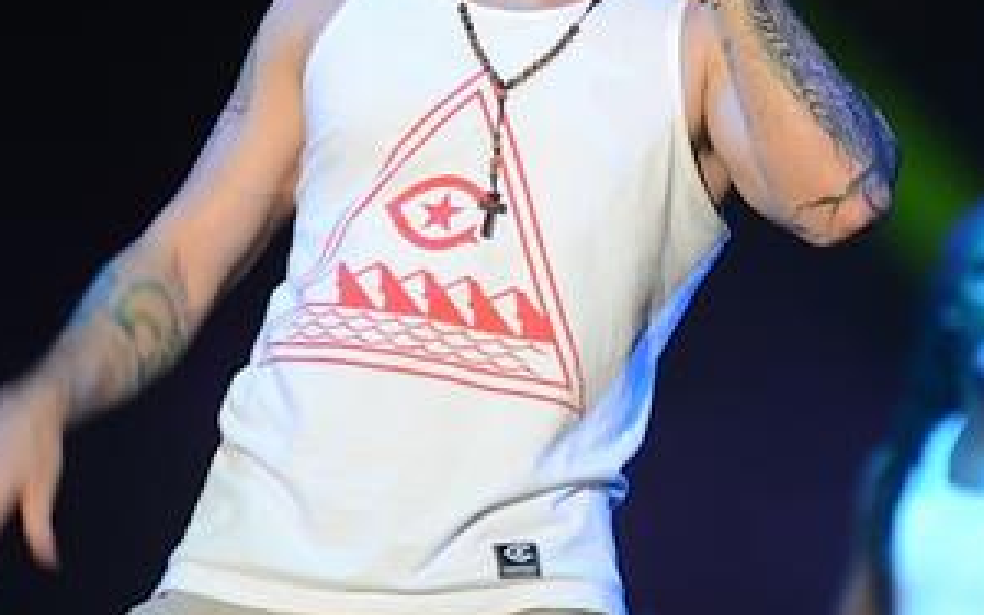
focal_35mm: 511
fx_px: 13706
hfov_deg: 4.1
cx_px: 694
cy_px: 81
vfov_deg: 2.6
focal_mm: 200
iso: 500
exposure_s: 1/160
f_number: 3.2
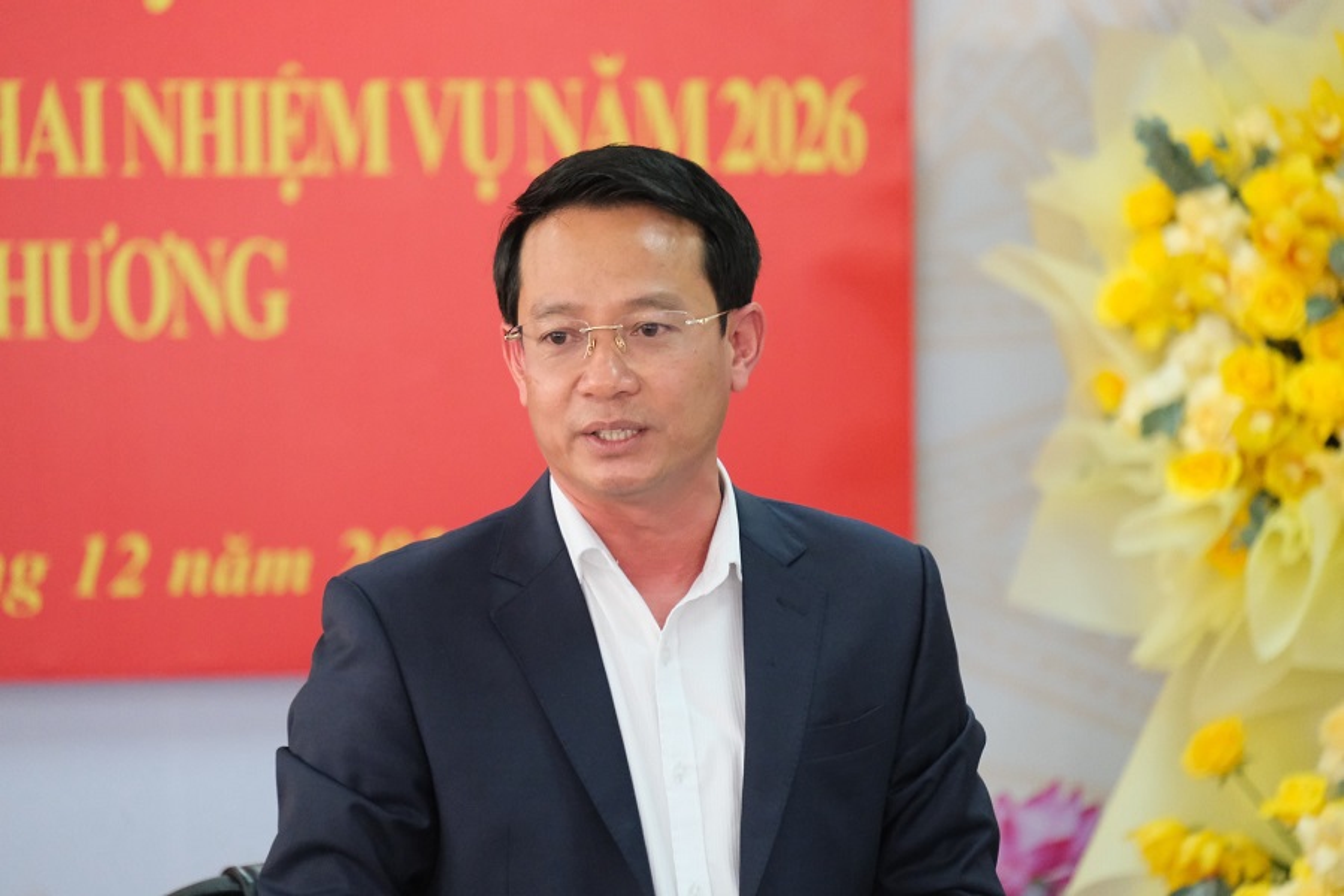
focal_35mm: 300
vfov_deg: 4.6
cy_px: 448
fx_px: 11199
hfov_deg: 6.9
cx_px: 672
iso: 6400
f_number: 4.8
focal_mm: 200
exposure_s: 1/240
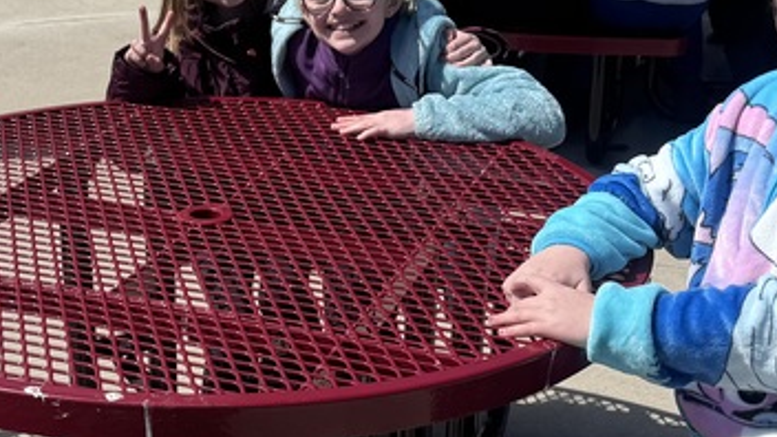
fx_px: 1566
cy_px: 335
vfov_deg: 15.8
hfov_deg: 27.7
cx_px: 272
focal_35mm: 76
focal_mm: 6.76
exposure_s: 1/4950
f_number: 1.78
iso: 80
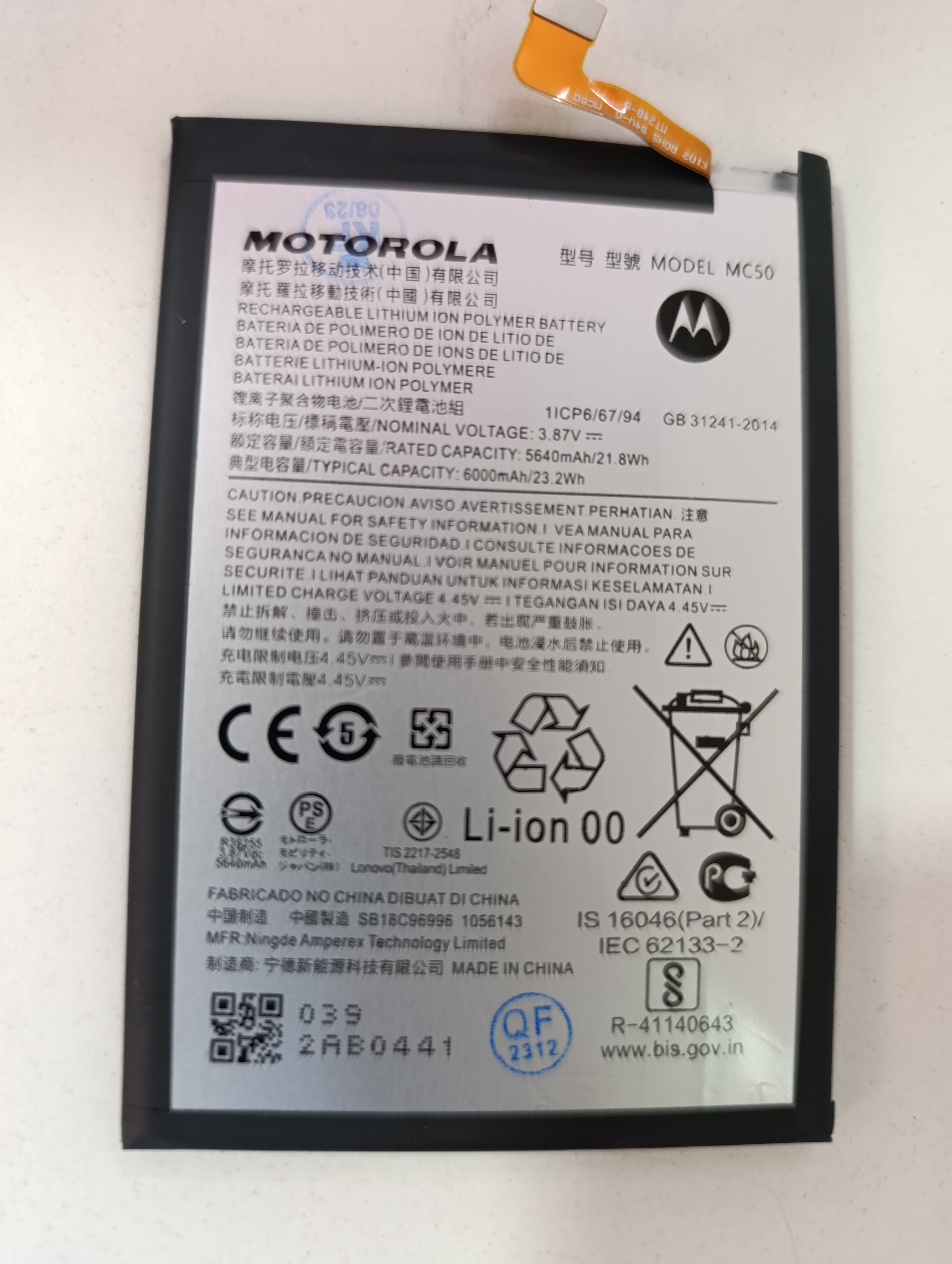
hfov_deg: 59.0
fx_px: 841
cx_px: 476
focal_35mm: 23
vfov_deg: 73.8
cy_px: 632
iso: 640
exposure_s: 1/100
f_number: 1.6
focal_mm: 6.14
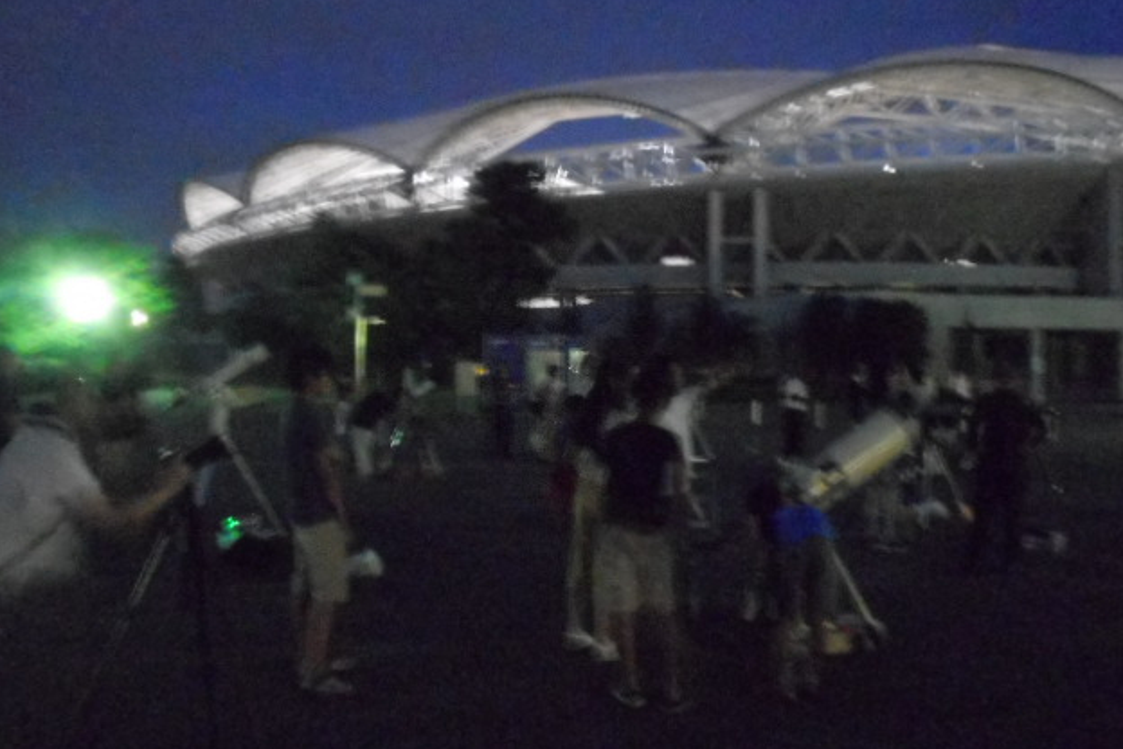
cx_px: 562
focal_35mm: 32
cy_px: 384
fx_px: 998
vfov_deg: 41.1
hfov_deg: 58.7
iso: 1600
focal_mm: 5.1
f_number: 3.4
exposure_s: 1
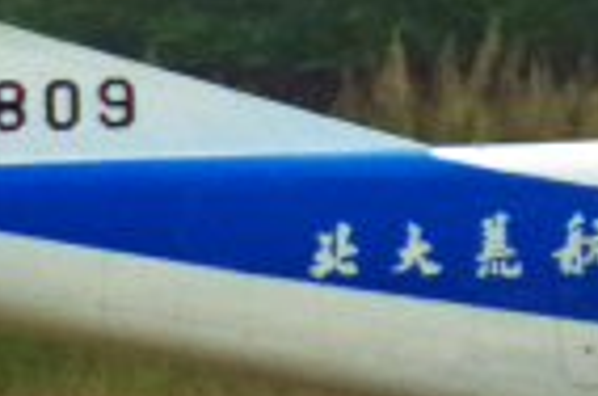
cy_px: 164
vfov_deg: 0.4
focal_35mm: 3459
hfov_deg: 0.6
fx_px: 57329
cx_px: 1247
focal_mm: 320
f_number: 8
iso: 400
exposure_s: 1/3000
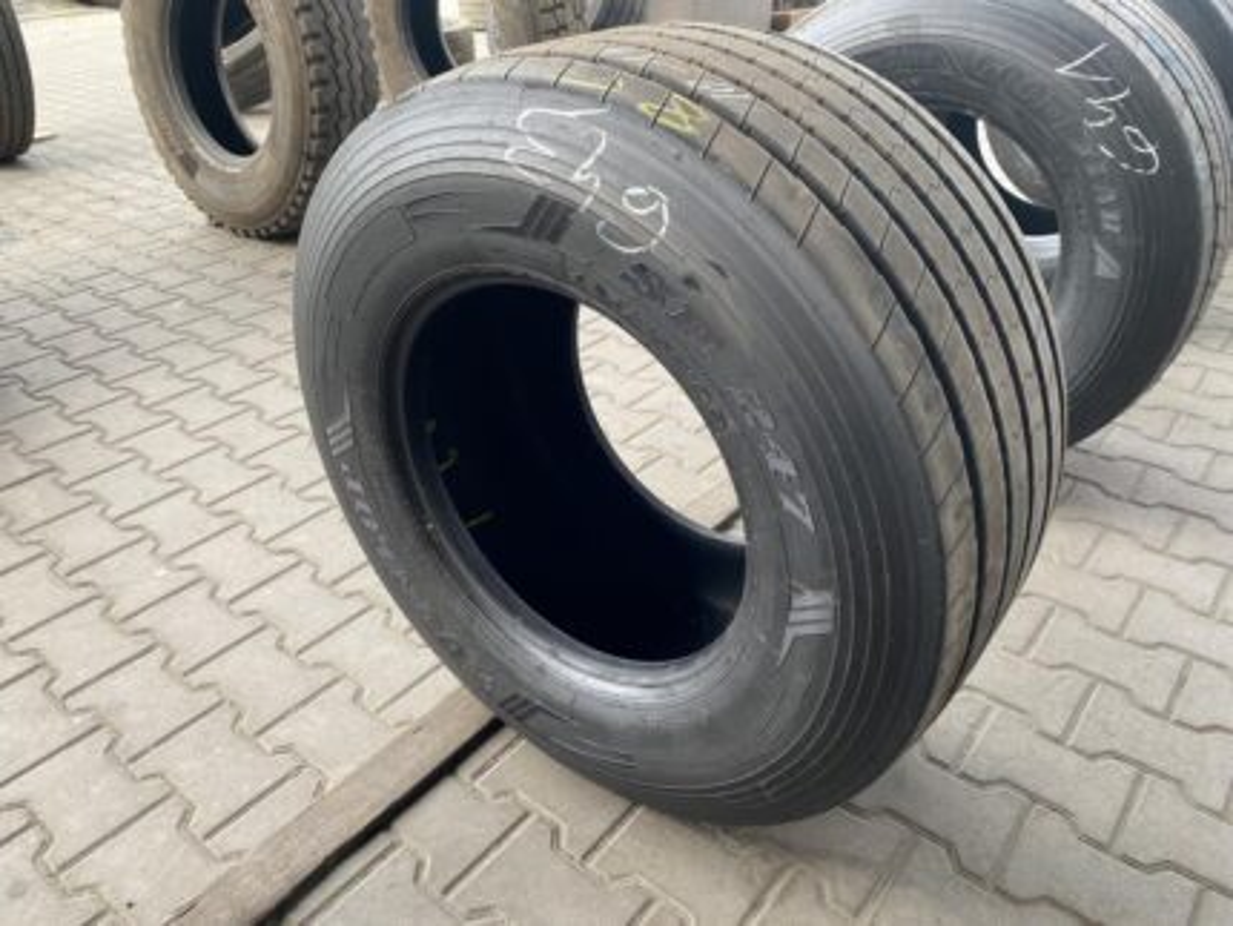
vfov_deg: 53.1
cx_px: 616
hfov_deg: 67.3
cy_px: 463
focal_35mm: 26
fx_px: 927
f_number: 1.8
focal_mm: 4.25
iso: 64
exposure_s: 1/121
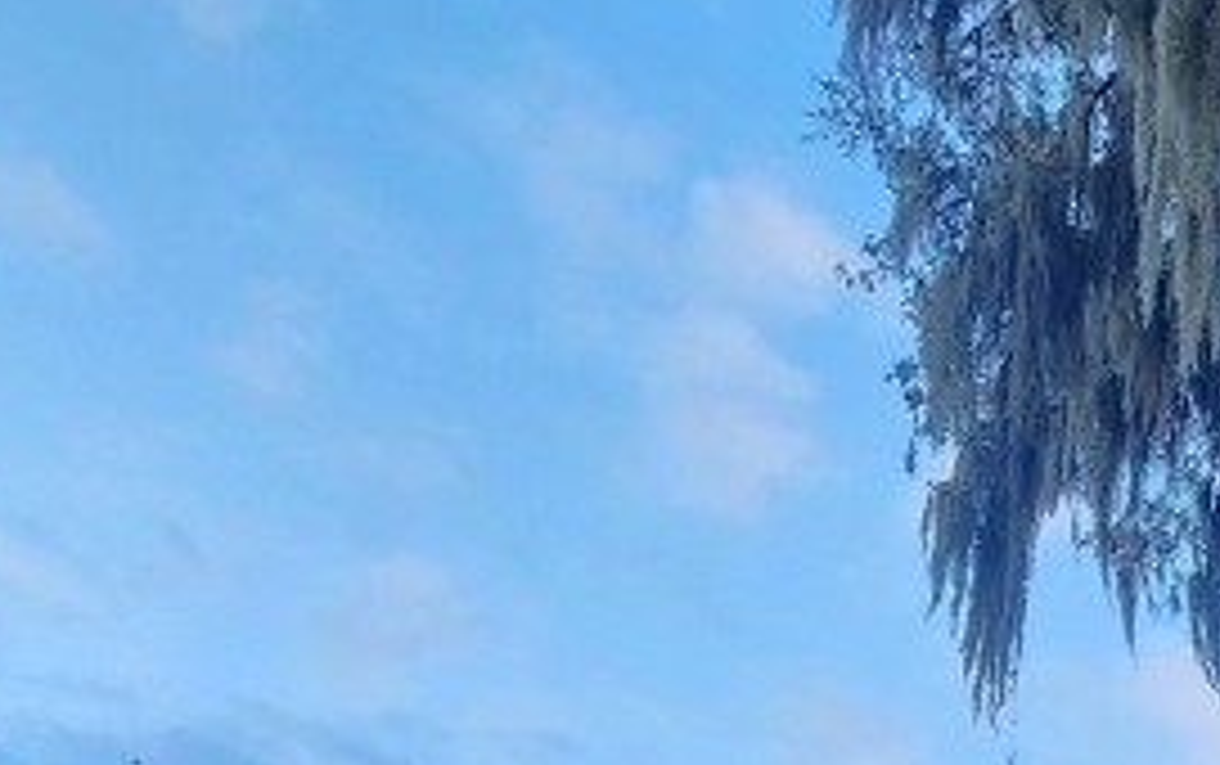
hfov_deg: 34.2
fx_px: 1731
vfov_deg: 20.8
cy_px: 1184
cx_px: 1306
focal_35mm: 52
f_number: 2.2
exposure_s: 1/60
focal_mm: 2.2
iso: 50
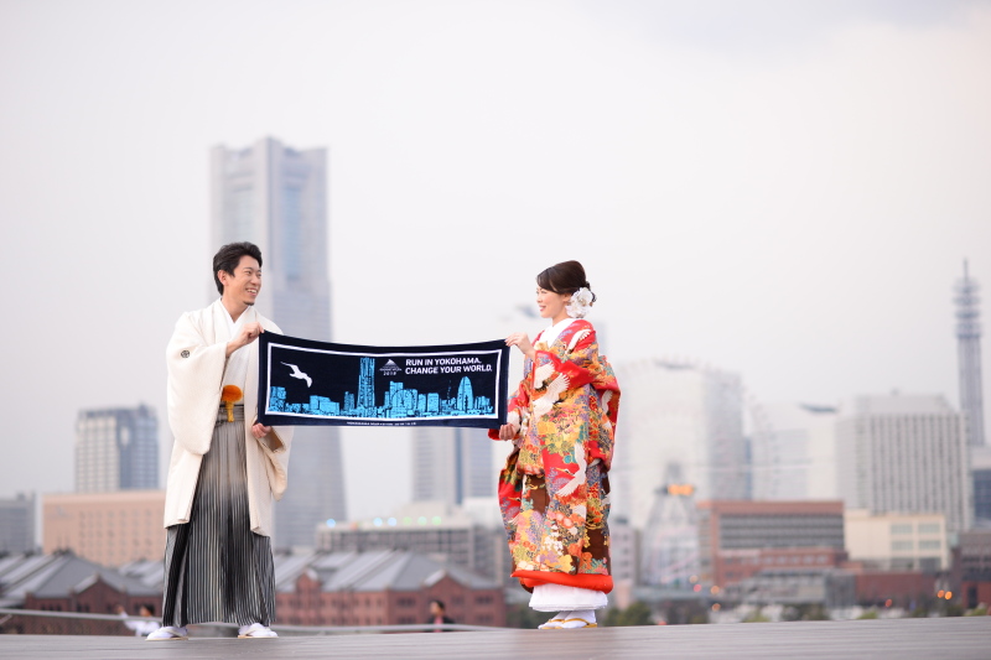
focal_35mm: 85
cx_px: 496
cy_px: 330
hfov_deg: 23.9
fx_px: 2339
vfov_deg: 16.1
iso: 800
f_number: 2.2
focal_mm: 85
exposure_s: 1/1250
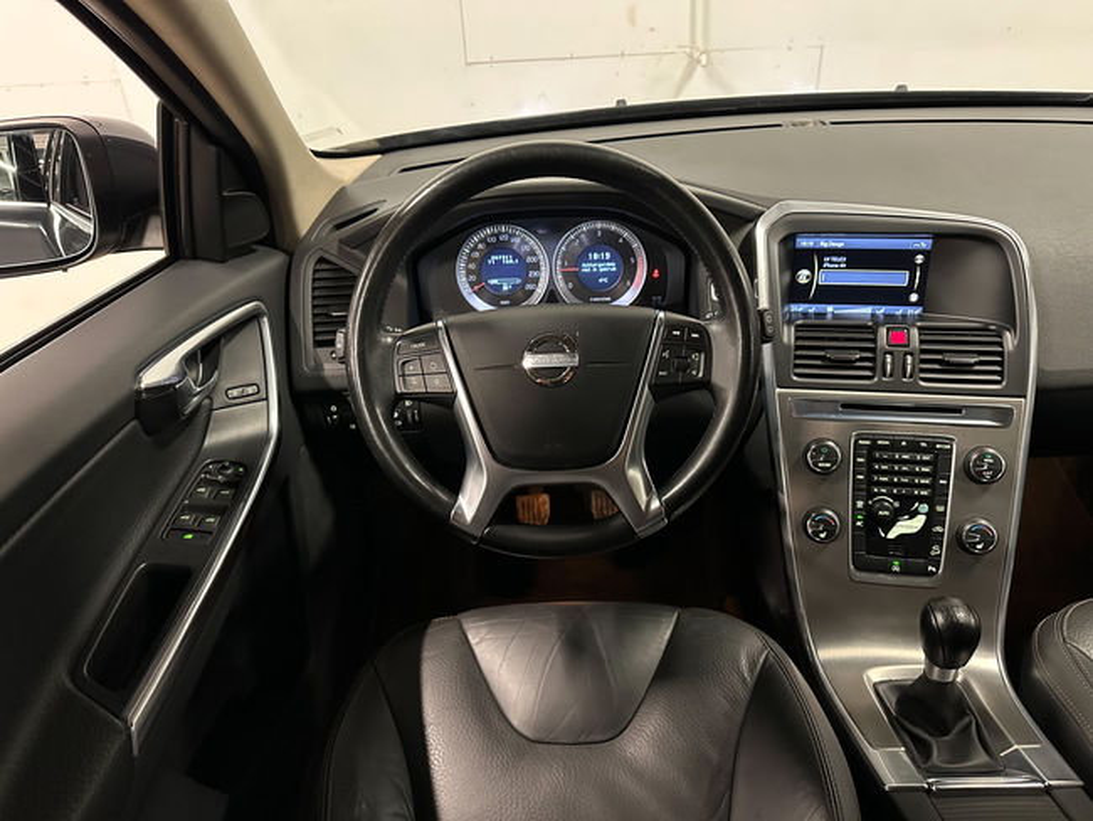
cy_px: 410
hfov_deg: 71.6
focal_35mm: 24
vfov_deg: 56.8
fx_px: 758
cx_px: 546
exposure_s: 1/35
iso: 1000
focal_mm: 6.86
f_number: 1.8
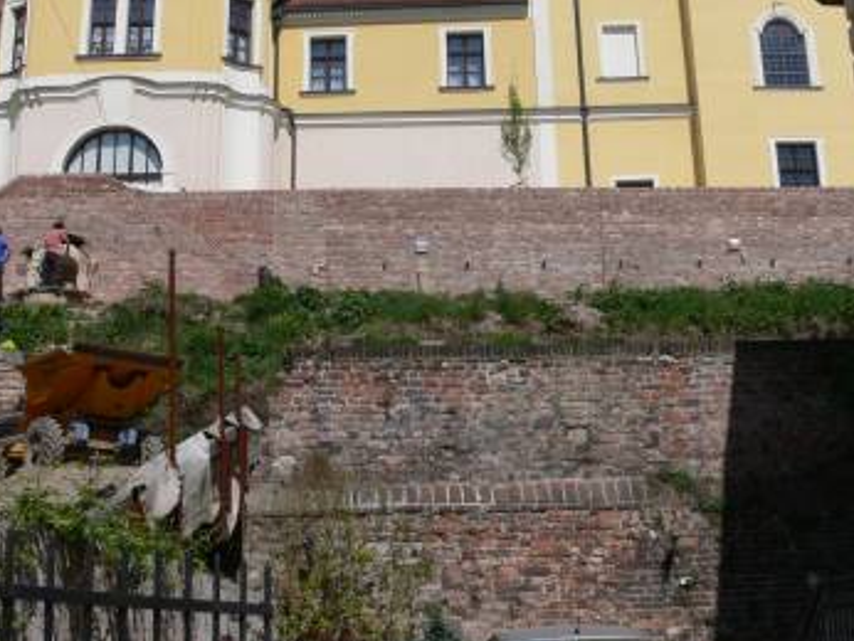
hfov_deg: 34.9
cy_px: 185
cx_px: 422
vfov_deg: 26.4
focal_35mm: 55
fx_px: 1358
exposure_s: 1/500
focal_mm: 7.4
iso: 100
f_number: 8
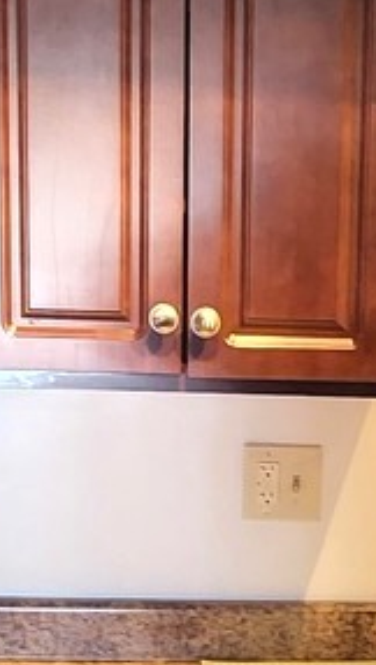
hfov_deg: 16.7
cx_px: 371
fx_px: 1255
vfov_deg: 29.0
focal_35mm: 71
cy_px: 540
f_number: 2.2
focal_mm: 2.2
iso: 320
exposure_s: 1/30
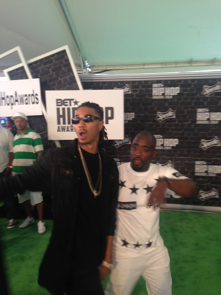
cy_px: 148
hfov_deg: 42.9
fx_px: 281
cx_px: 110
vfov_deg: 55.4
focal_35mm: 33
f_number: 2.4
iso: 50
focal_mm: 4.12
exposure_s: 1/40
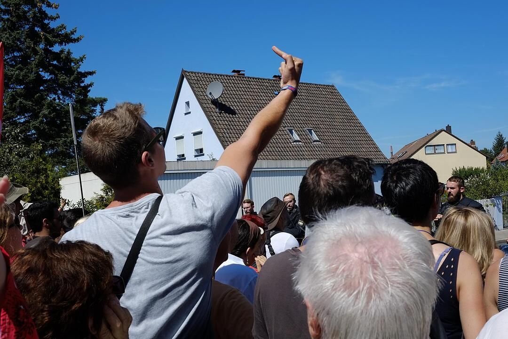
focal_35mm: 41
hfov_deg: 47.4
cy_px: 170
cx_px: 254
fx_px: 579
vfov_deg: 32.6
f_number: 11
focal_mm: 27
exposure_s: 1/280
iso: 200
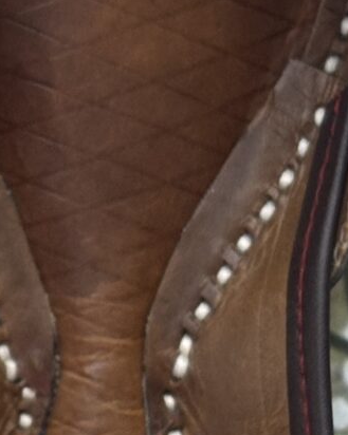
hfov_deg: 6.3
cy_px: 190
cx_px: -153
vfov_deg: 8.0
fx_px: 3132
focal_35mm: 243
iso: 160
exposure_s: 1/33
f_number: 1.6
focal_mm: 5.96
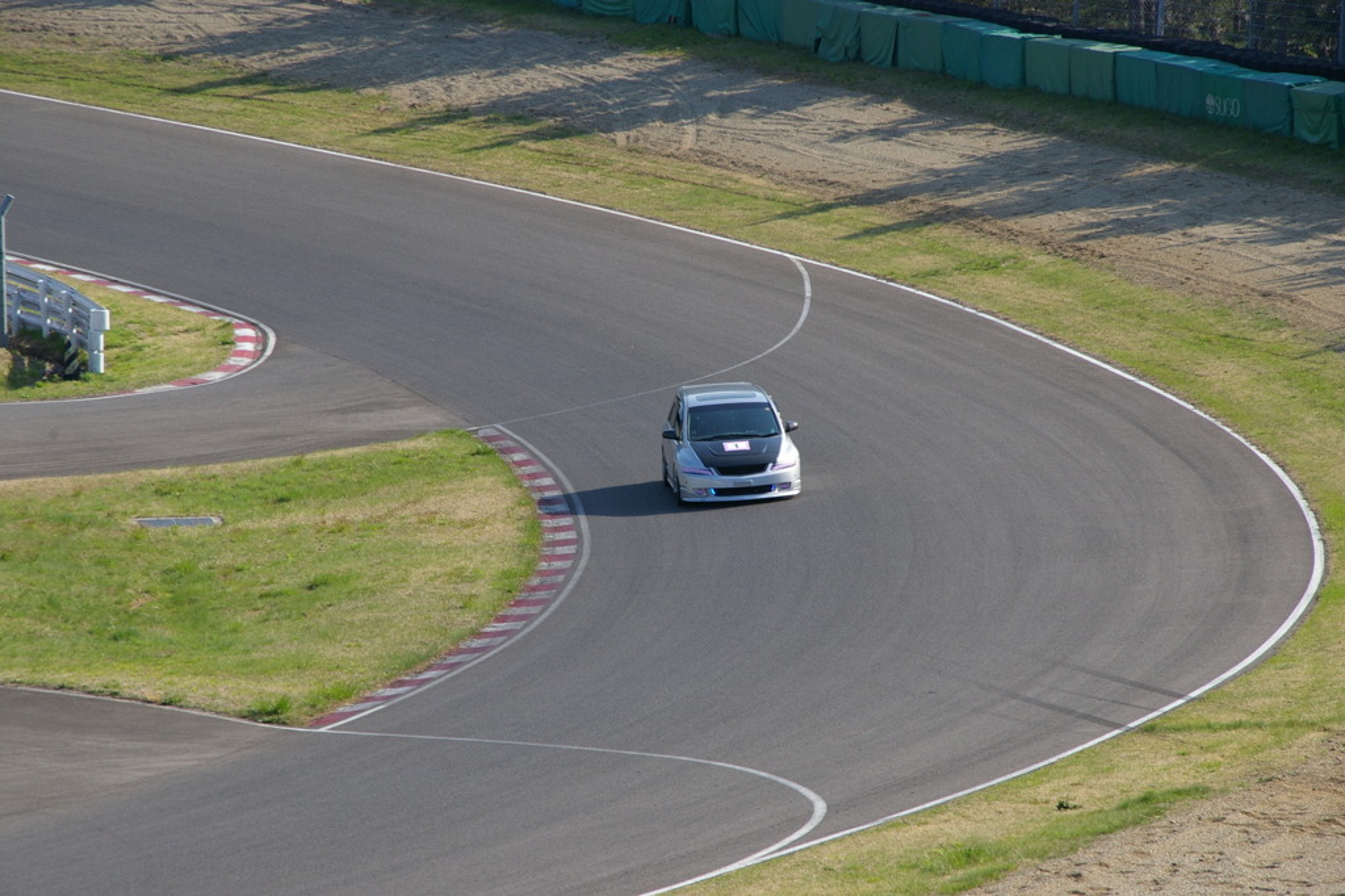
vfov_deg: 6.4
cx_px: 672
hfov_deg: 9.6
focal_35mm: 214
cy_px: 448
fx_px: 8011
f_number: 13
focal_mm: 143
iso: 200
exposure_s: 1/125
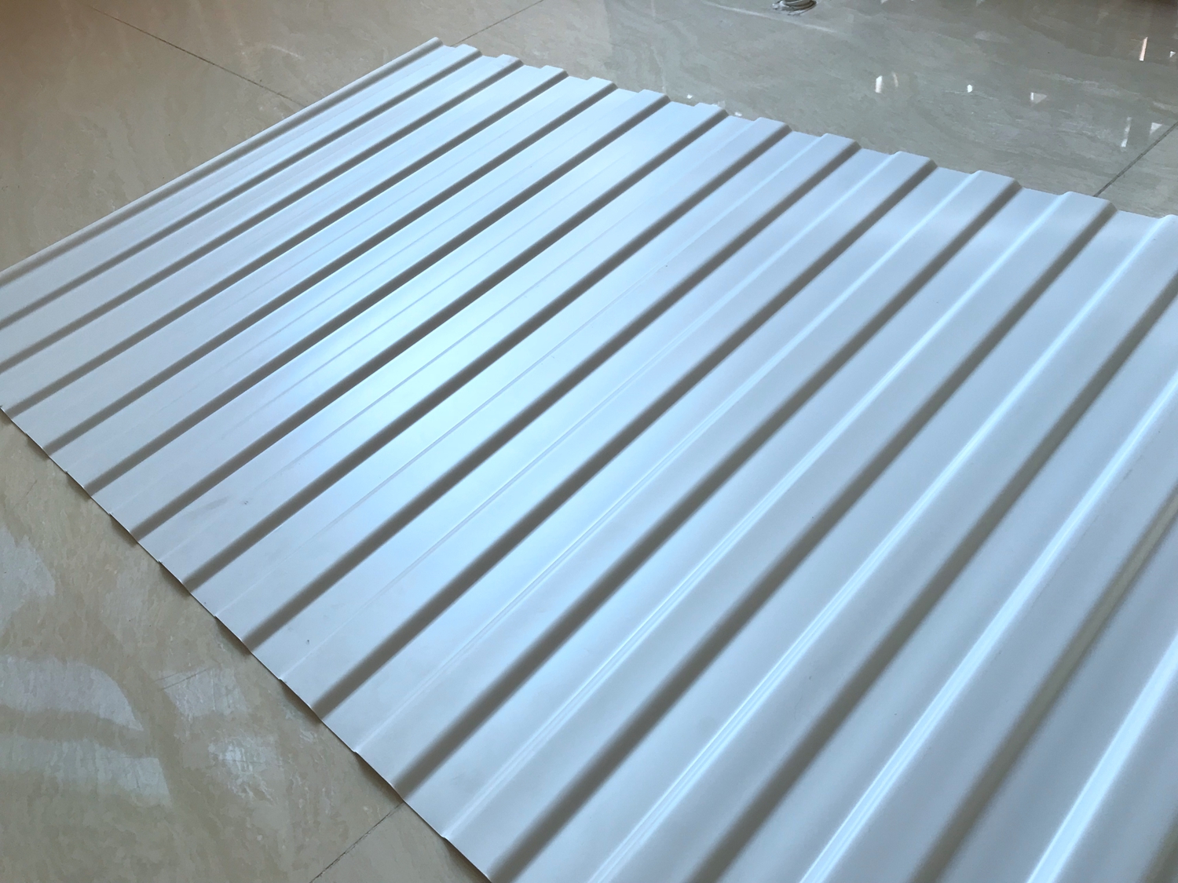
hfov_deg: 63.4
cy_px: 442
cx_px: 589
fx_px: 953
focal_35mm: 28
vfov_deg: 49.7
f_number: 1.8
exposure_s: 1/119
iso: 20
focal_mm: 3.99
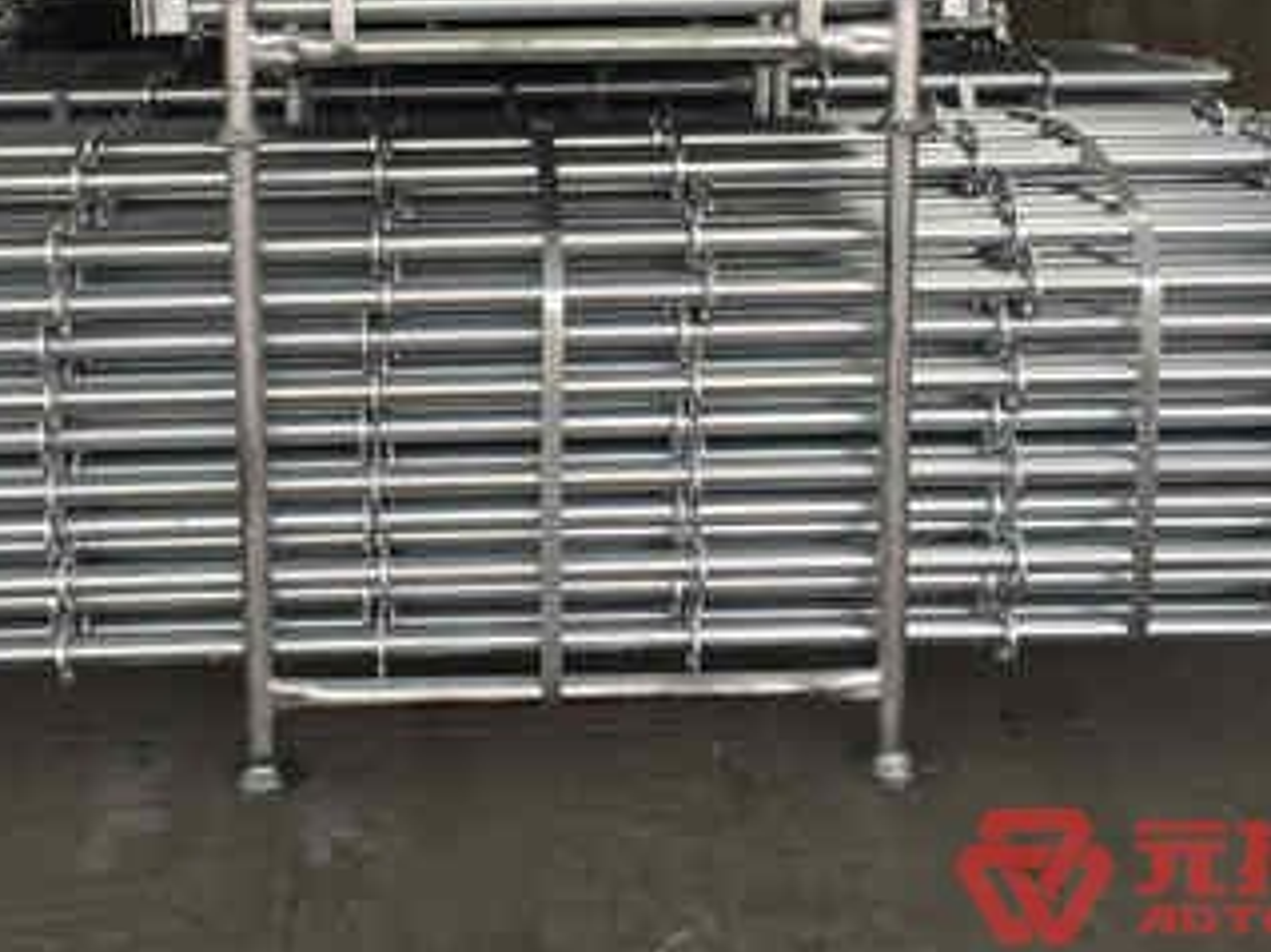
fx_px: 1835
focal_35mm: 50
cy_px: 159
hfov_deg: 37.9
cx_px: 470
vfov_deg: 28.3
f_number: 2.2
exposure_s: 1/114
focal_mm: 4.15
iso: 32
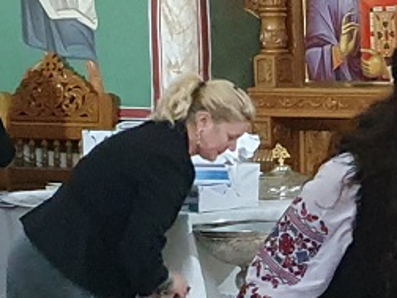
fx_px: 1892
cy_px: 200
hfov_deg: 11.2
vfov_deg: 9.0
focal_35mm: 165
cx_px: 715
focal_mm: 4.32
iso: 640
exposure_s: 1/50
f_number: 1.5
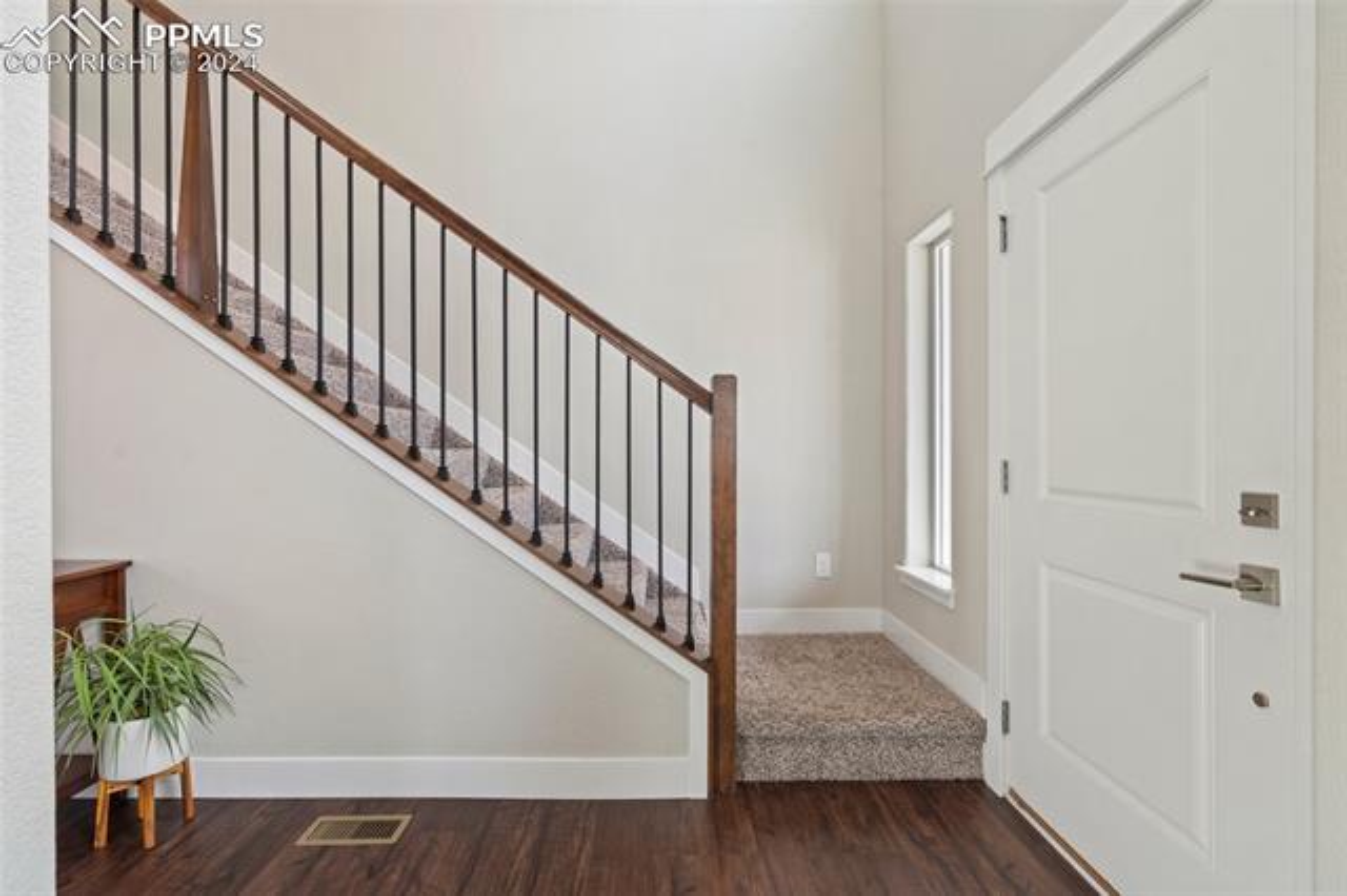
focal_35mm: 16
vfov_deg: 73.7
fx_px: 598
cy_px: 448
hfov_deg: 96.8
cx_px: 674
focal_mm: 16
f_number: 8
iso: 200
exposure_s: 1/13
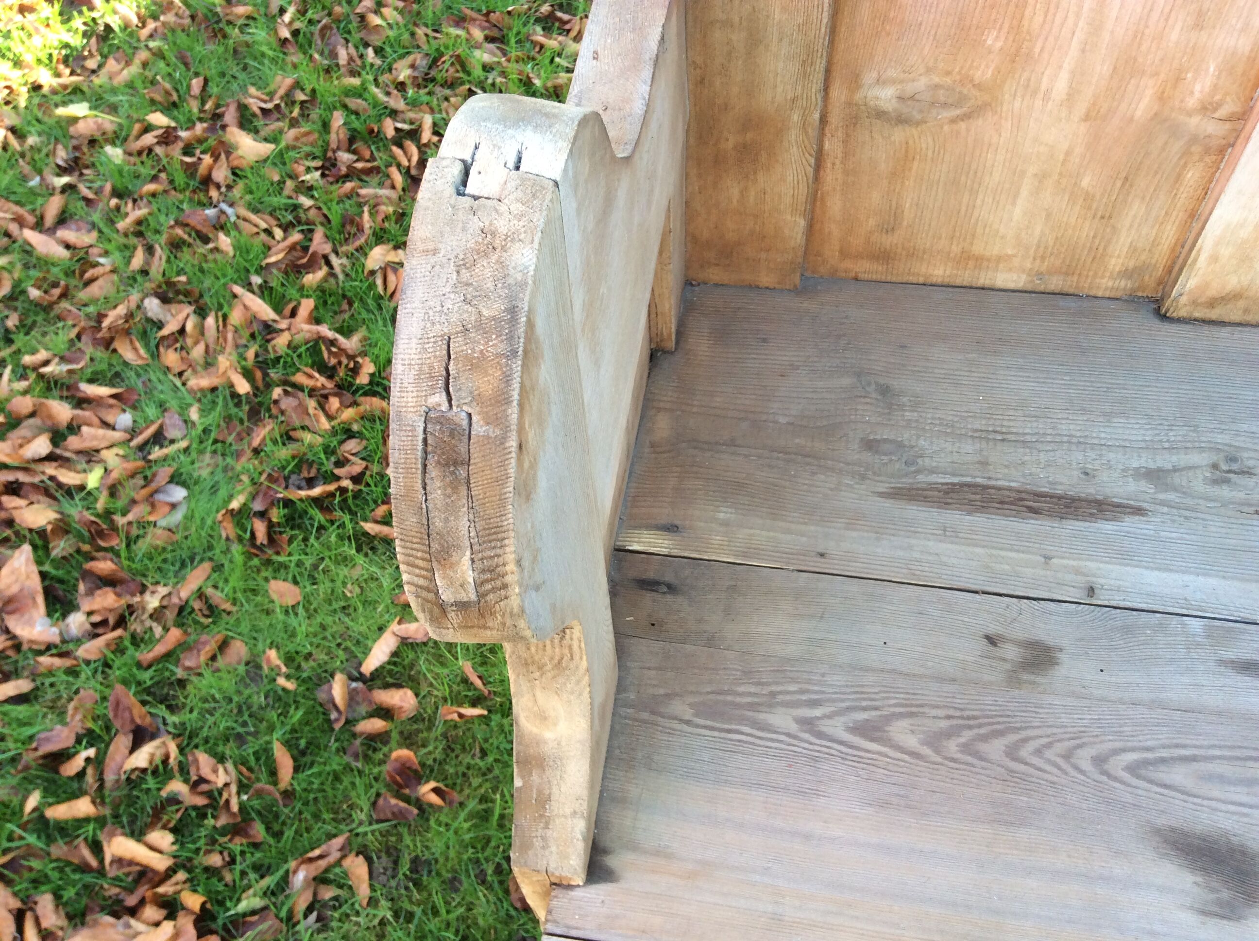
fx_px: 1162
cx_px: 630
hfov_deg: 56.9
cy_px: 470
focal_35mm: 32
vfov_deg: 44.1
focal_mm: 3.3
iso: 50
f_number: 2.4
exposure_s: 1/50
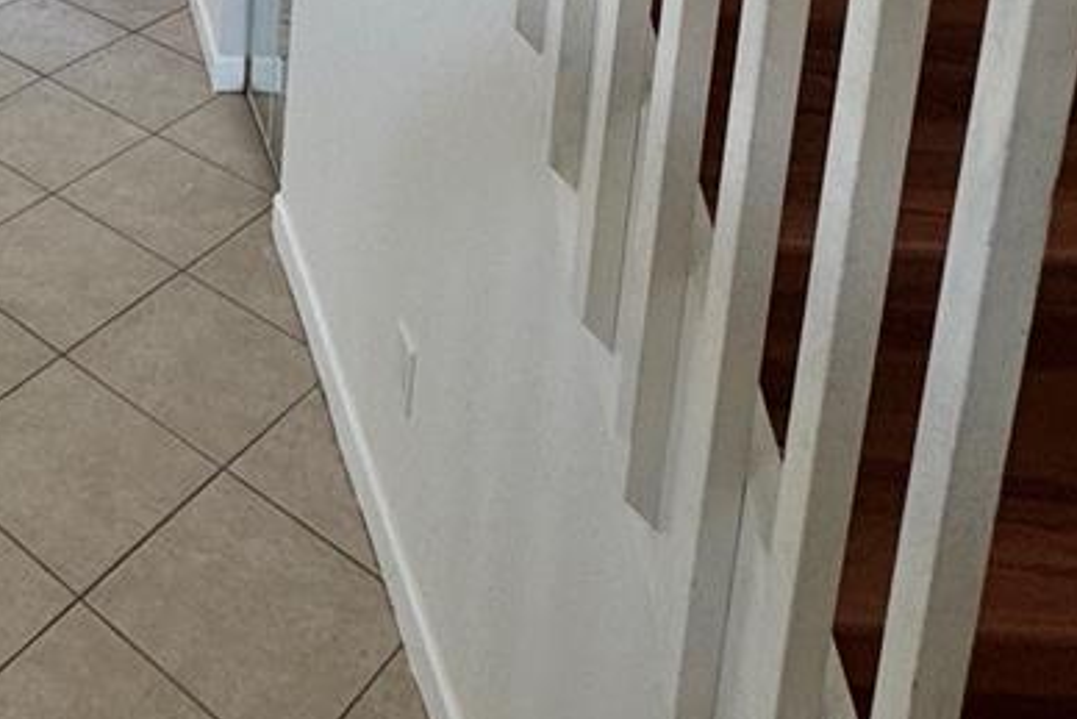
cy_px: -350
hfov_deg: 37.6
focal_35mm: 45
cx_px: -61
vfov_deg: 23.9
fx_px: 1347
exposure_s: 1/120
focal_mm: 2.22
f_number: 2.2
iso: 125
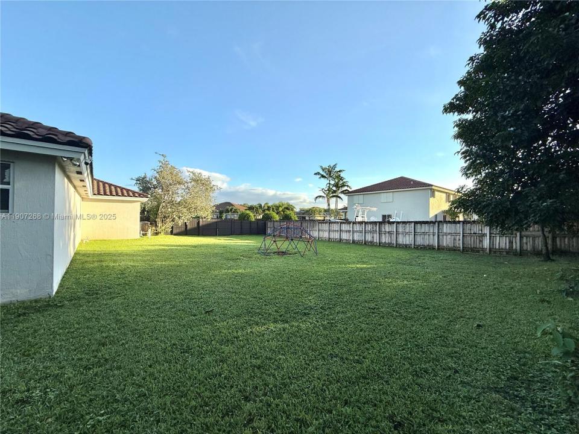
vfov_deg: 85.7
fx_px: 234
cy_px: 217
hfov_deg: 102.1
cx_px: 290
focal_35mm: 14
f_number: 2.2
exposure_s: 1/1017
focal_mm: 2.22
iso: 50
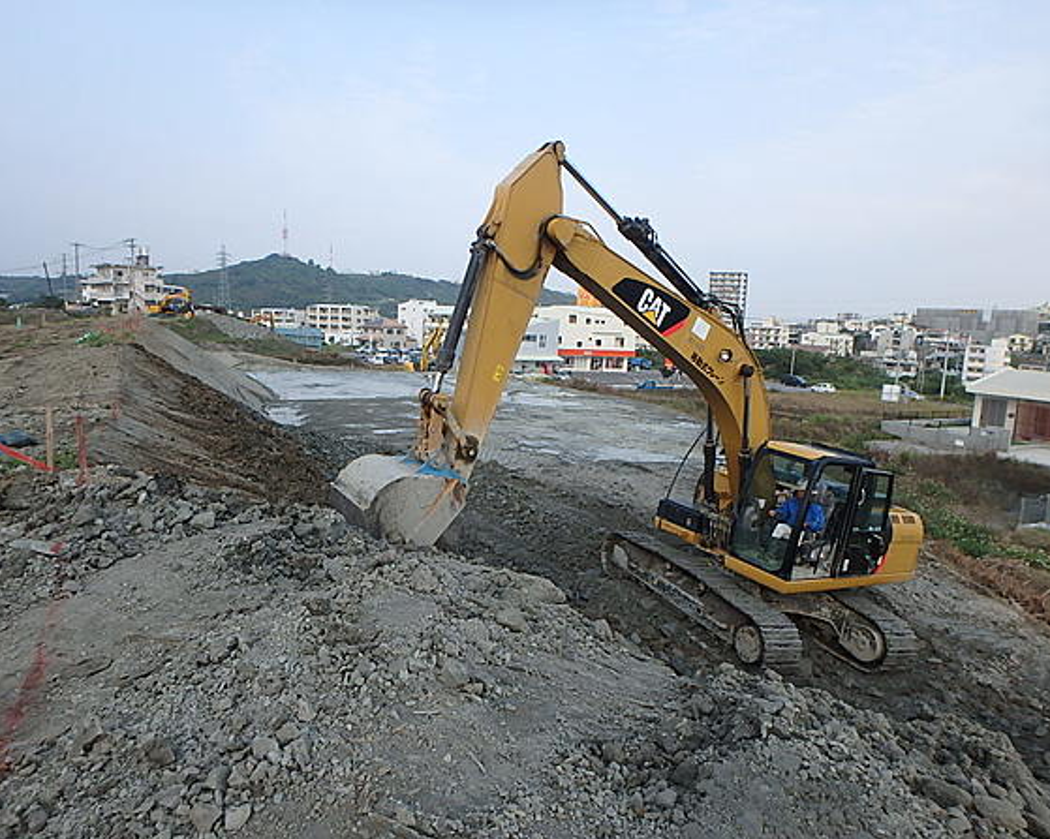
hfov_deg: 75.0
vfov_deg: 63.1
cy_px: 420
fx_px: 684
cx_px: 518
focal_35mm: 22
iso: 125
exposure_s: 1/500
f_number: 3.5
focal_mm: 3.7
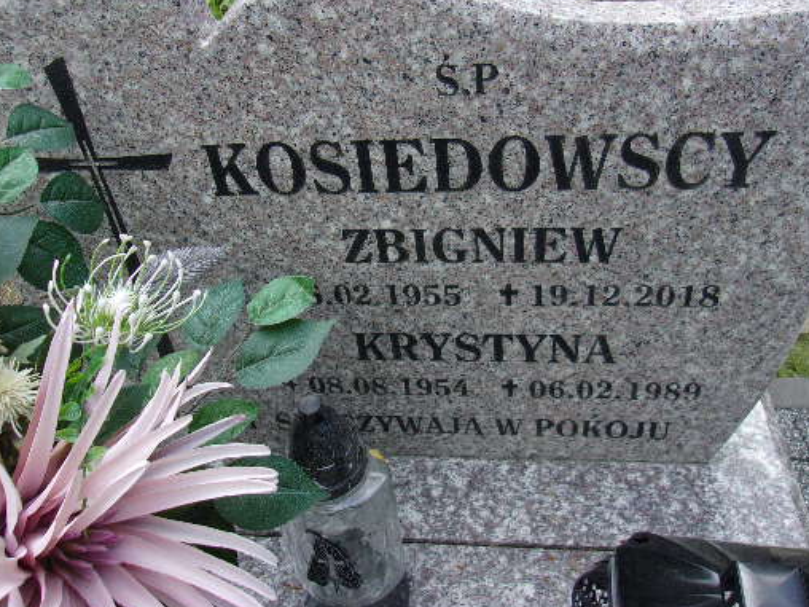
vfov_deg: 41.5
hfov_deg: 54.0
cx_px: 397
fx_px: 795
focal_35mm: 34
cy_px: 229
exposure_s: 1/200
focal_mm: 4.9
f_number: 3
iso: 80
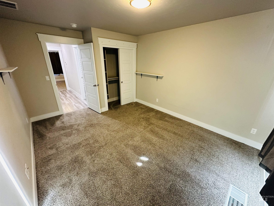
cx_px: 137
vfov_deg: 85.7
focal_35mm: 14
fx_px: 111
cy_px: 103
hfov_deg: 102.1
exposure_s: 1/60
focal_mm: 2.22
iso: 400
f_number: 2.2
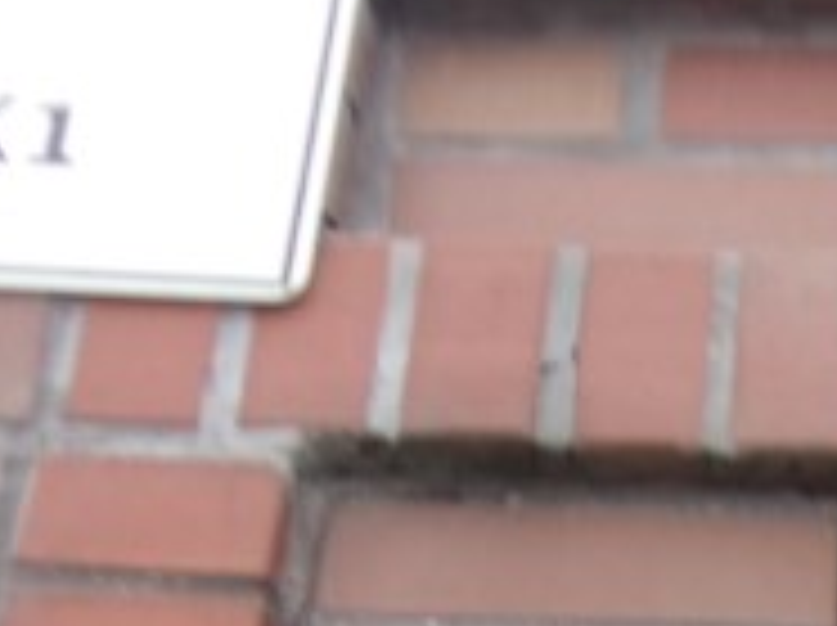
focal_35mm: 117
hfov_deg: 15.8
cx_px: 1170
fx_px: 2825
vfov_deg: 11.9
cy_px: 1009
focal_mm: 6.1
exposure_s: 1/34
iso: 105
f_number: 3.3
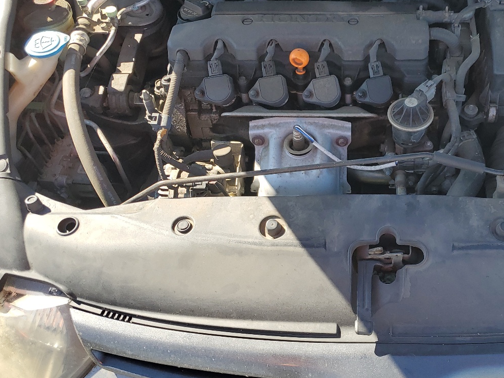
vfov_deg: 34.3
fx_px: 612
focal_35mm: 42
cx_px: 365
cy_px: 162
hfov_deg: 43.6
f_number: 1.5
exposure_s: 1/667
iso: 50
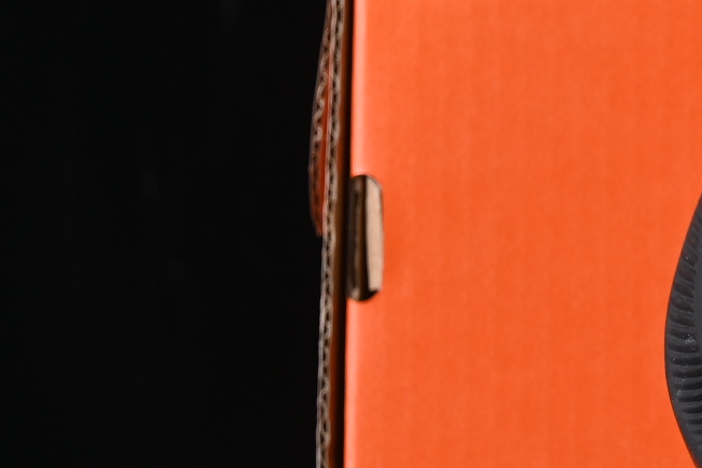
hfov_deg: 6.2
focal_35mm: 320
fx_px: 6238
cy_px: 38
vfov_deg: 4.3
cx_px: 1464
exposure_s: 1/60
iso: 160
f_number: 6.3
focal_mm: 50
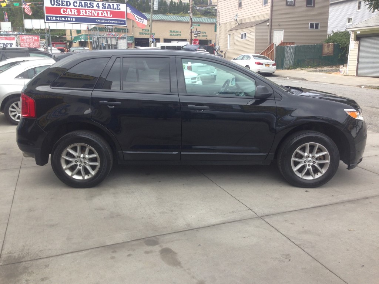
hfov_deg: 55.4
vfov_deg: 42.9
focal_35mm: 33
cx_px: 190
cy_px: 142
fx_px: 361
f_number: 2.4
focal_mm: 4.12
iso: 50
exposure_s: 1/387
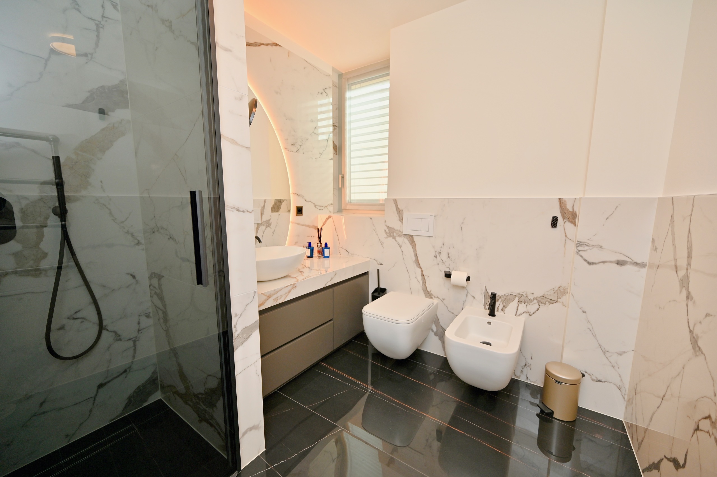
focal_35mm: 14
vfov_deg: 81.1
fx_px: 279
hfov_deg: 104.3
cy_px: 238
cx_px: 358
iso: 200
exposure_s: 1/60
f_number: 4.5
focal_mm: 14
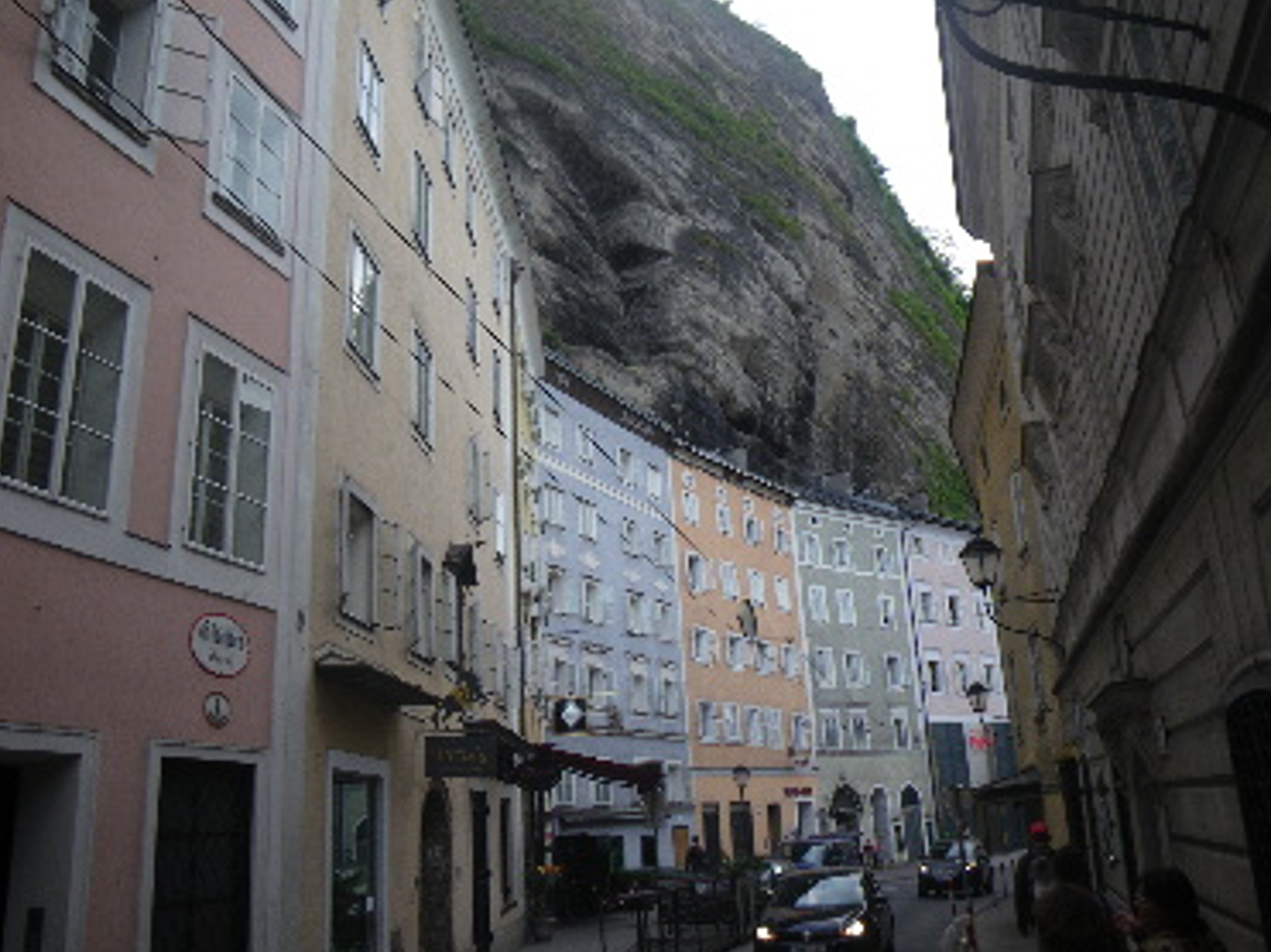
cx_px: 654
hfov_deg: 61.7
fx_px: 1064
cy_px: 476
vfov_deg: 48.2
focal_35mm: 29
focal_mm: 5
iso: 50
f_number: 3.5
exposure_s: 1/60
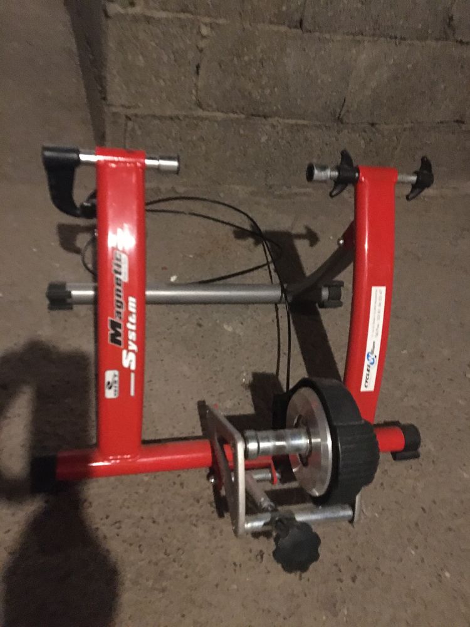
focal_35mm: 29
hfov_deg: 48.2
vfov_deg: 61.7
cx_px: 235
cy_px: 314
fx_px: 525
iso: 1000
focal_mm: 4.15
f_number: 2.2
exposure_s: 1/17
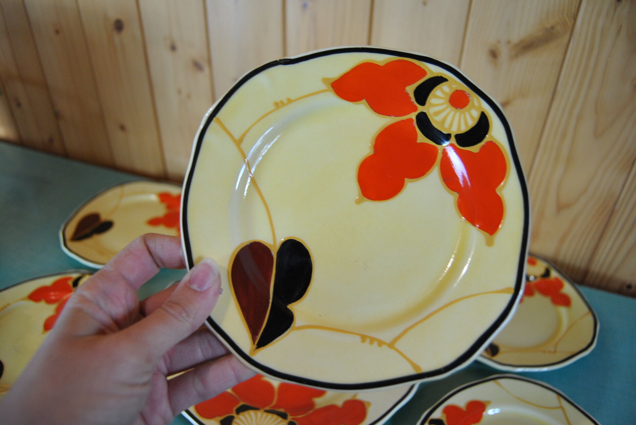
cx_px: 318
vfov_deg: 45.8
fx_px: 504
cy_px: 212
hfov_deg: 64.5
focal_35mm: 28
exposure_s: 1/30
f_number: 3.5
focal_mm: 19
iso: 360
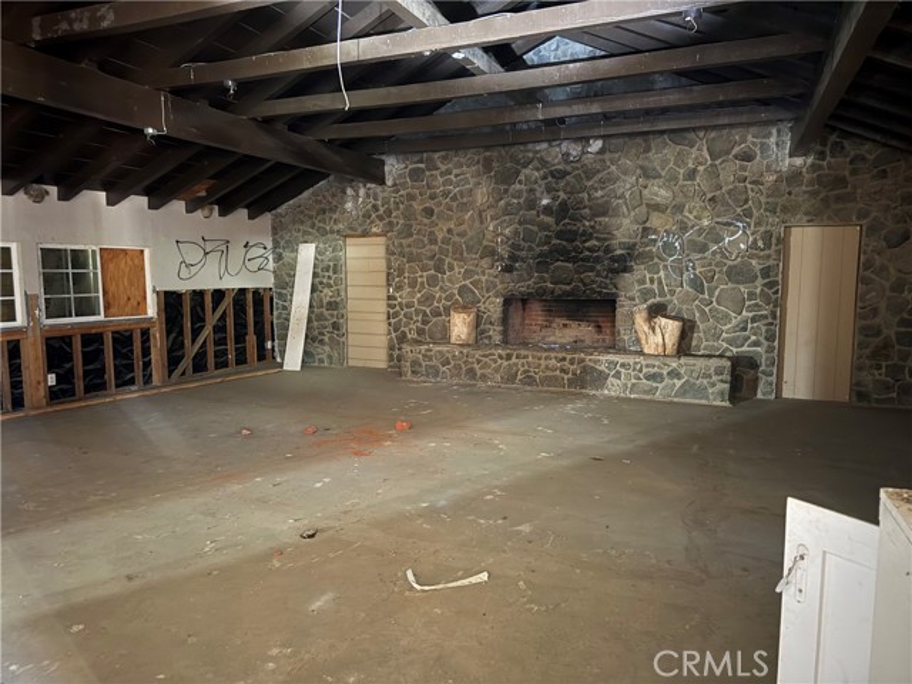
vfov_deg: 56.8
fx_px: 632
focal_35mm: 24
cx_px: 456
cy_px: 342
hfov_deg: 71.6
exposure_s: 1/5
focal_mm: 6.76
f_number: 1.78
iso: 1600
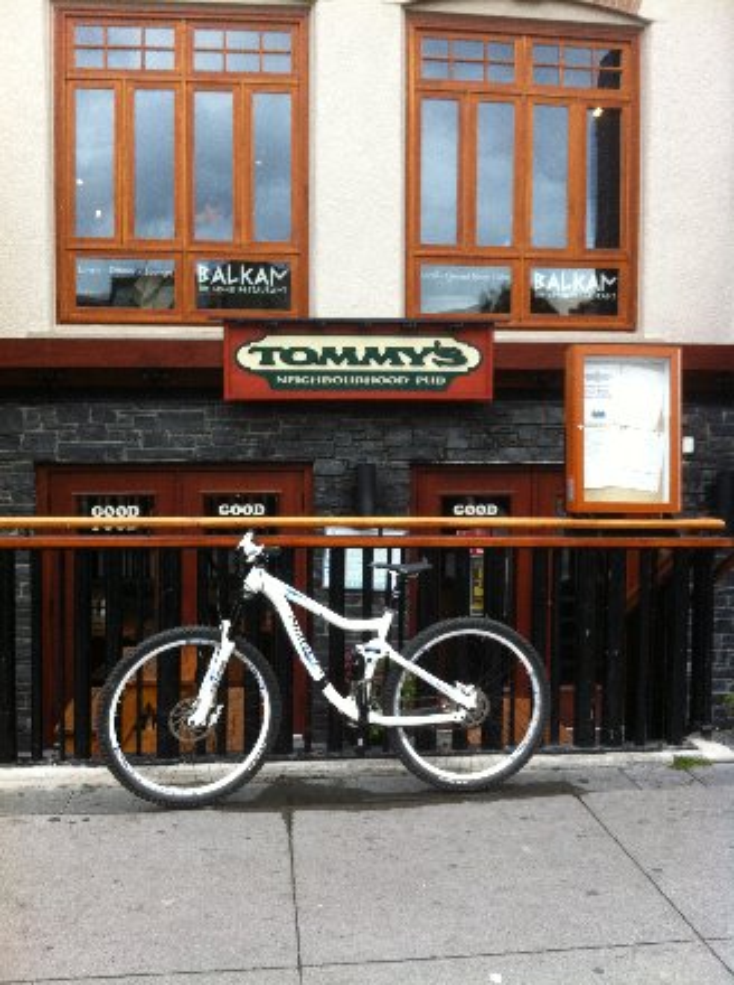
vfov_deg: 52.7
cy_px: 492
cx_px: 367
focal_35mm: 35
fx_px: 993
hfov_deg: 40.6
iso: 80
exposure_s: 1/159
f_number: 2.8
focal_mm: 3.85
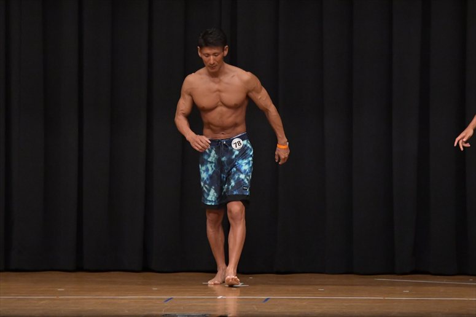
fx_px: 3370
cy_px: 158
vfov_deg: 5.4
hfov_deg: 8.1
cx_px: 238
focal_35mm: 255
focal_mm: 170
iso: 6400
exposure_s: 1/400
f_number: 5.6
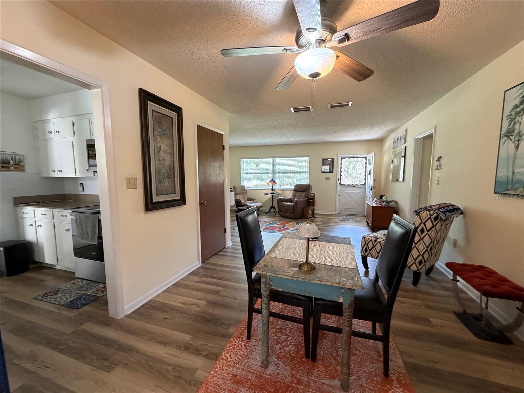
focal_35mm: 14
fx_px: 212
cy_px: 196
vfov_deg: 85.7
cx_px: 262
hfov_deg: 102.1
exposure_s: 1/60
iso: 400
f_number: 2.2
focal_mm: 2.22
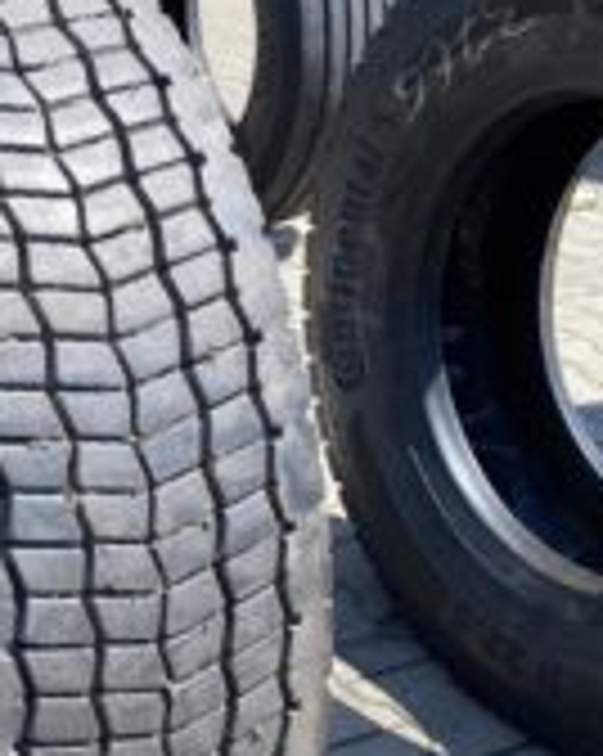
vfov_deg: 29.1
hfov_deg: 22.6
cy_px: 452
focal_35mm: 65
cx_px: 18
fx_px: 1453
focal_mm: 4.25
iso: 32
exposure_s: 1/957
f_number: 1.8
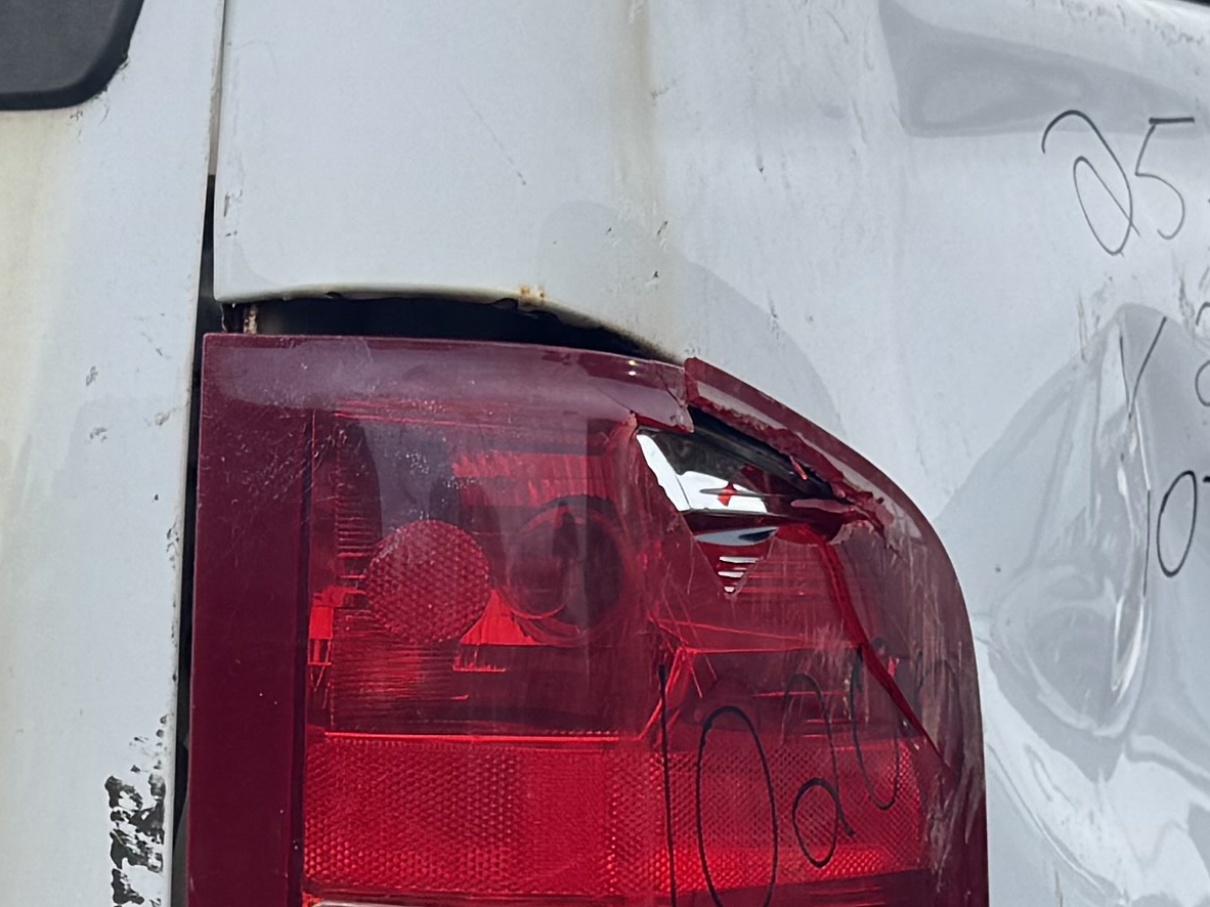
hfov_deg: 16.7
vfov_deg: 12.5
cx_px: 70
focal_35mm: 116
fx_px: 4054
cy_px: 1082
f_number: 1.78
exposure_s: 1/3096
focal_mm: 6.76
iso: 80
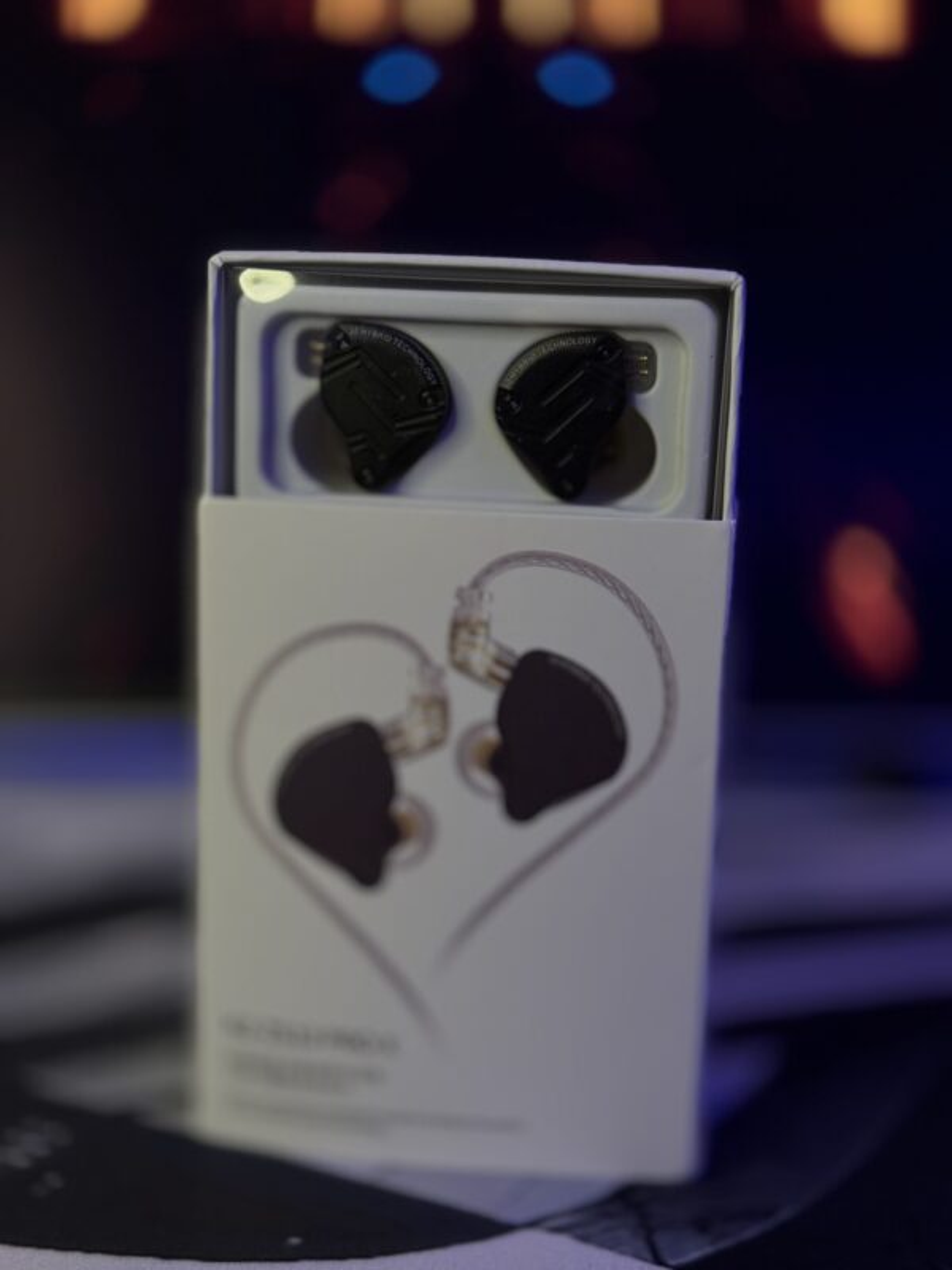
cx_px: 476
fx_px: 1760
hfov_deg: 30.3
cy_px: 635
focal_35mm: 48
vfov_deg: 39.7
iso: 100
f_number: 1.78
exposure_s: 1/89
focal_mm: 6.76
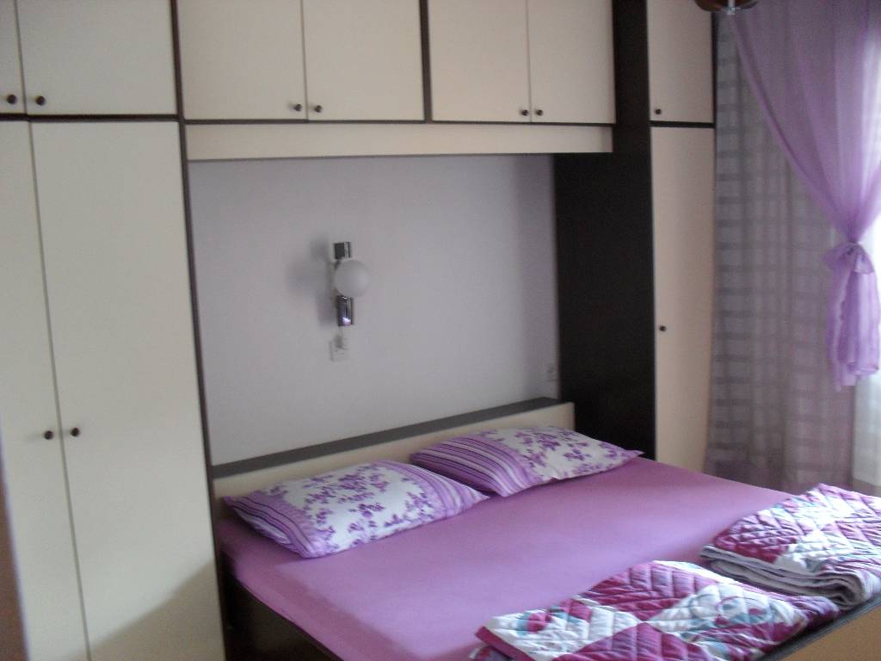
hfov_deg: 52.6
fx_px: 891
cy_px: 330
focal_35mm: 35
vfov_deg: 40.7
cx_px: 440
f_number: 3.2
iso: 200
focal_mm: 6.3
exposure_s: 1/15
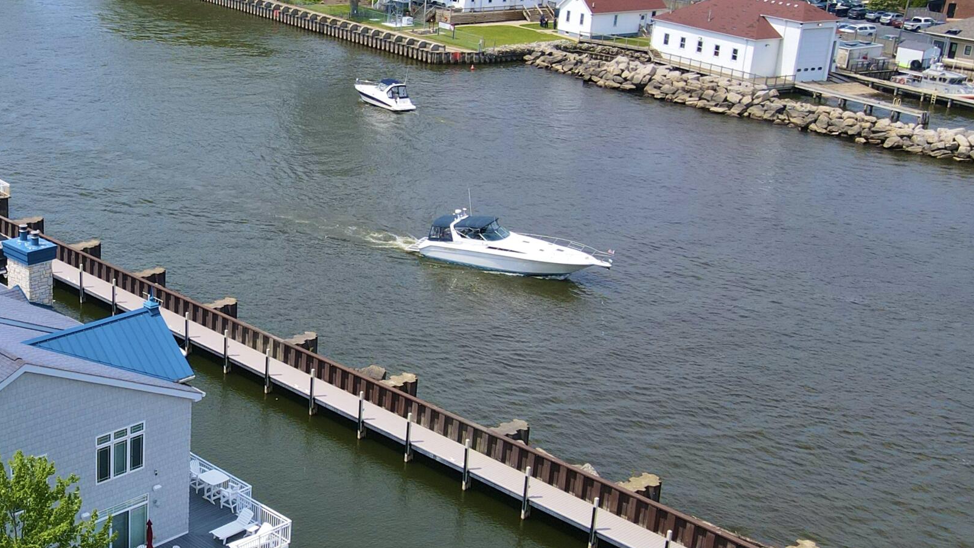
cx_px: 121
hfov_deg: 39.4
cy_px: 276
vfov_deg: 24.4
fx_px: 1265
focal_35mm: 49
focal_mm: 4.5
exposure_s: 1/725
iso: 100
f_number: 2.8
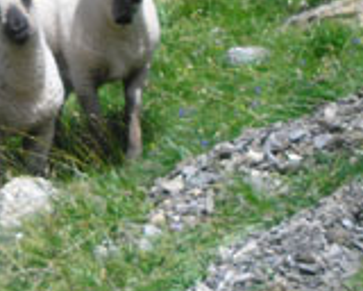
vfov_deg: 4.2
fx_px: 3975
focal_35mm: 370
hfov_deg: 5.2
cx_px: 18
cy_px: -75
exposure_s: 1/189
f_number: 5.9
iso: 80
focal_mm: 24.5
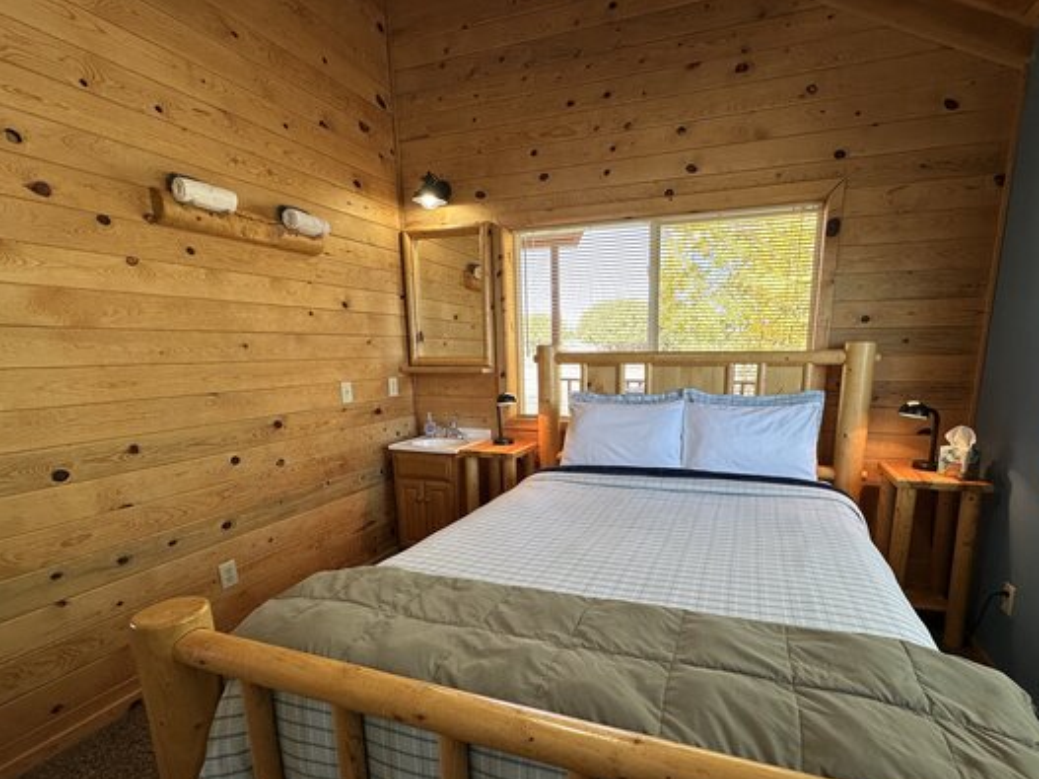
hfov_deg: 90.6
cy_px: 458
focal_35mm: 17
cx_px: 584
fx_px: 510
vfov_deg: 74.1
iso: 80
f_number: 2.2
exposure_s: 1/120
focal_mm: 2.22
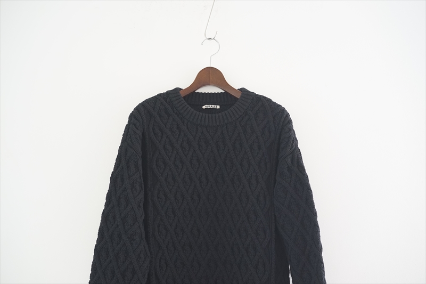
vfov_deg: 24.6
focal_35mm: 55
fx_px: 651
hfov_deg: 36.3
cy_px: 142
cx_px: 213
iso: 1250
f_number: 4
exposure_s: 1/60
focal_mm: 55
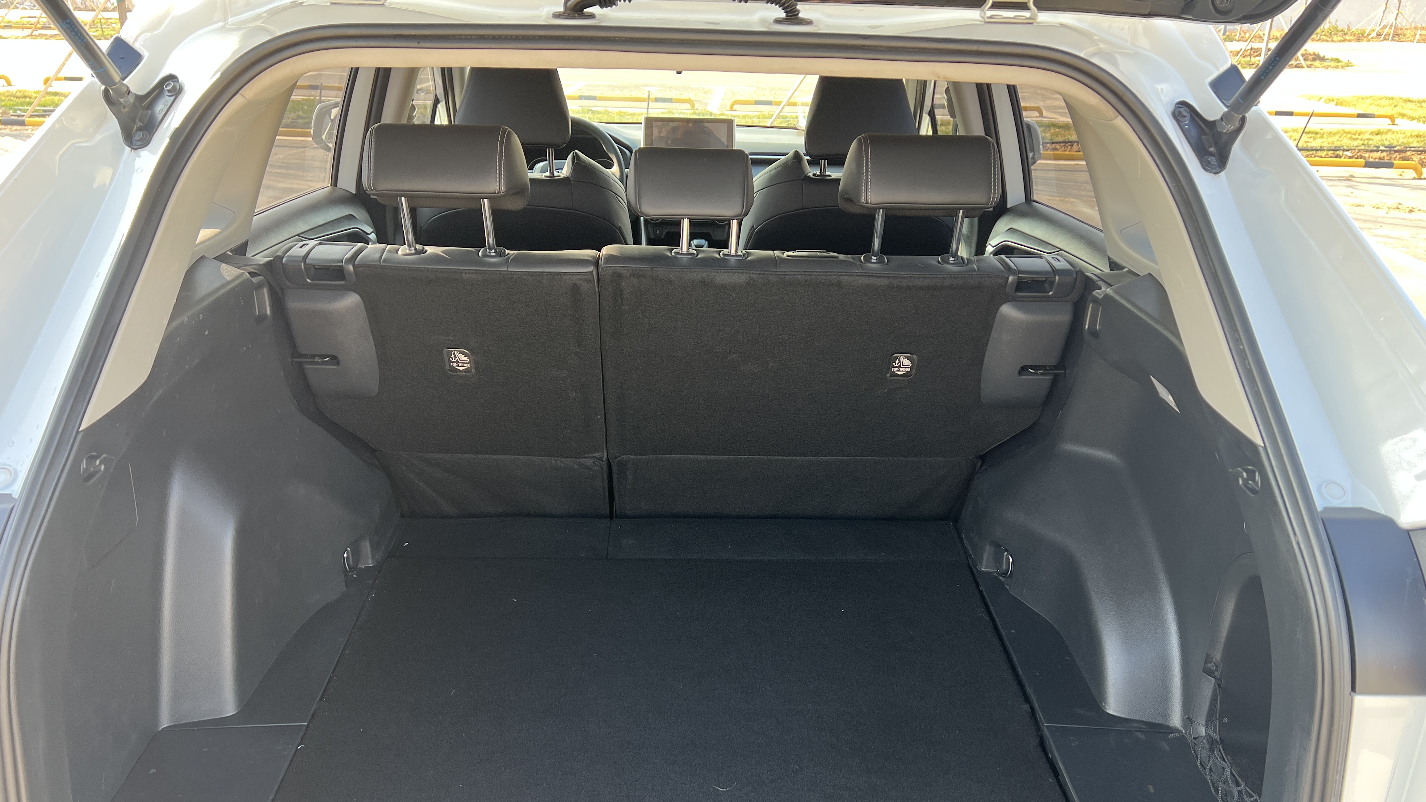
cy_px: 510
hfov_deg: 66.1
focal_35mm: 29
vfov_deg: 39.9
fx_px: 1097
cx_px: 724
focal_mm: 5.7
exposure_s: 1/126
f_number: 1.5
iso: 64
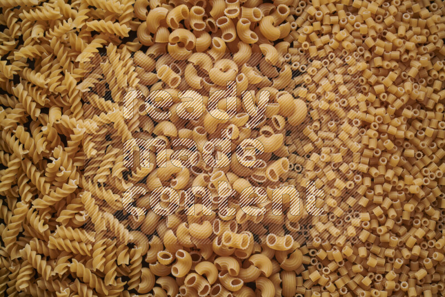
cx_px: 222
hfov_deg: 39.6
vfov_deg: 27.0
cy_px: 148
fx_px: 618
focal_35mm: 50
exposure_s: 1/100
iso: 160
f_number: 8
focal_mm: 50
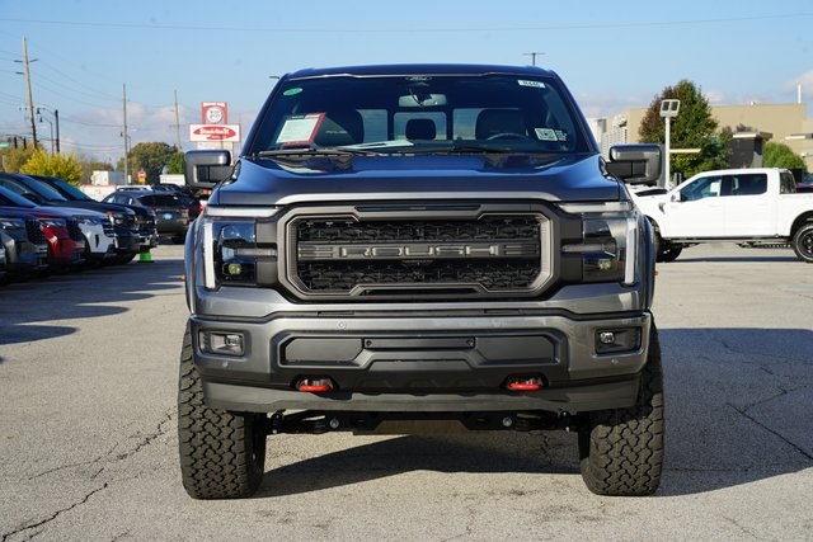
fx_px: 1581
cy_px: 271
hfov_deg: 28.8
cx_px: 406
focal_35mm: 70
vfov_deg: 19.5
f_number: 13
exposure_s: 1/100
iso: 100
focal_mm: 70
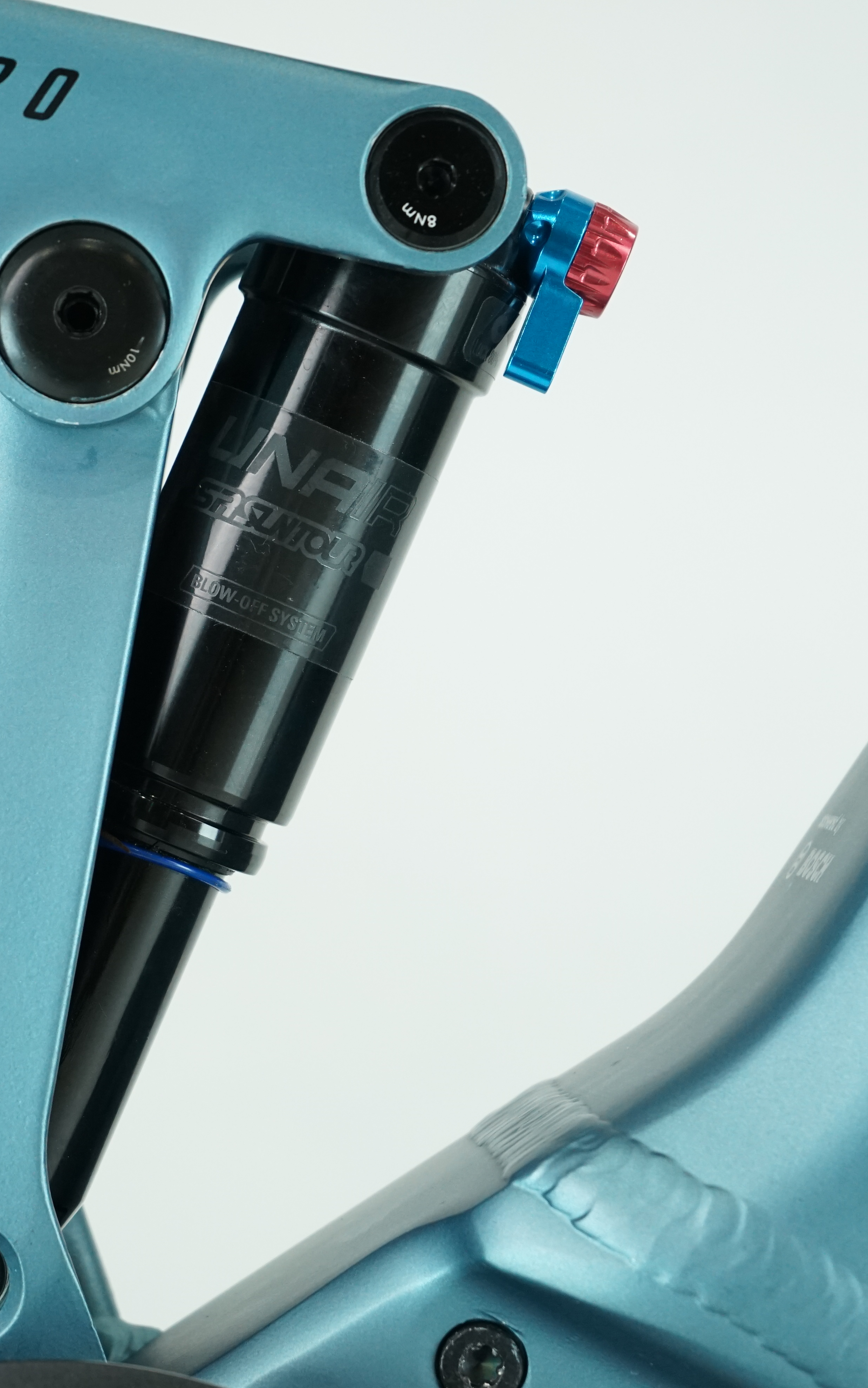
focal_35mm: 108
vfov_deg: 19.3
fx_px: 4088
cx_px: 226
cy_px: 698
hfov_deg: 12.1
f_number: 5.6
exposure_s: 1/200
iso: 1600
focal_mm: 70
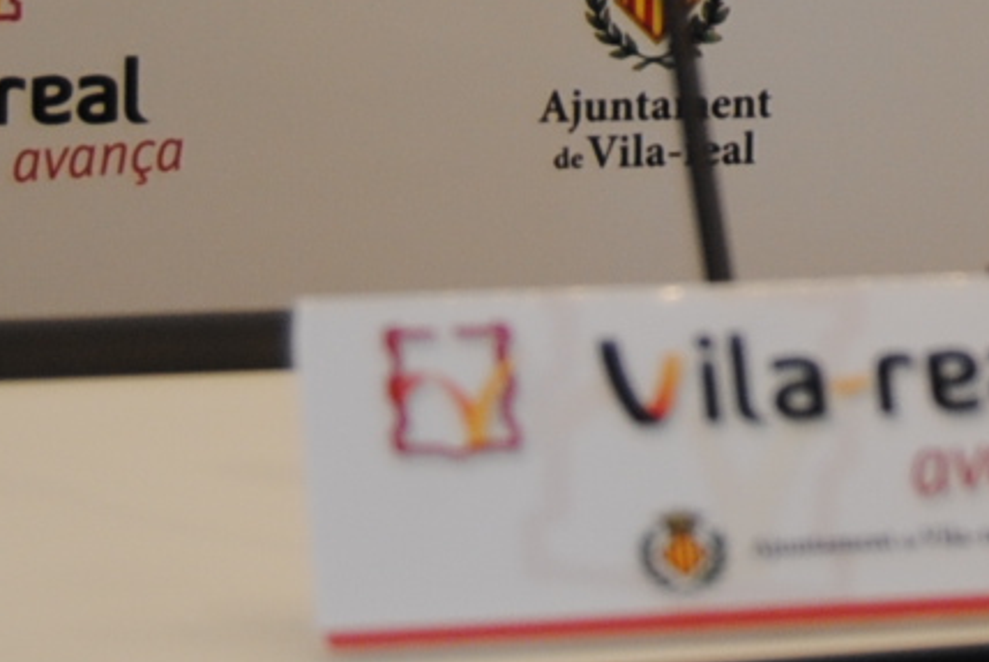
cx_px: 1383
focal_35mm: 176
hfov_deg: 11.3
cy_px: -381
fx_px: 4840
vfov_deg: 7.7
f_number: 4
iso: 200
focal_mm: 26
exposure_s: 1/60
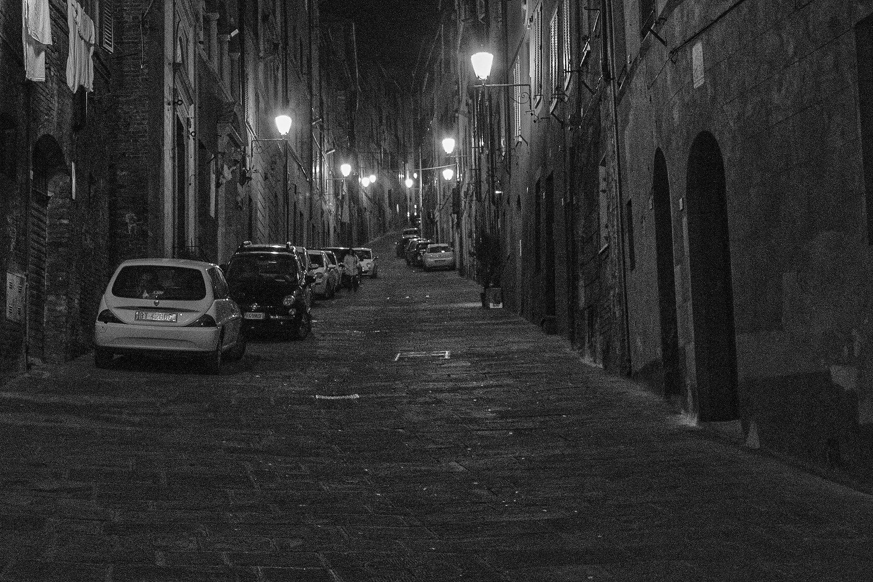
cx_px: 325
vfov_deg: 20.2
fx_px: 1624
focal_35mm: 67
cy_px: 178
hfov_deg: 30.0
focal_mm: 31
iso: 12800
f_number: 6.3
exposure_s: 1/30
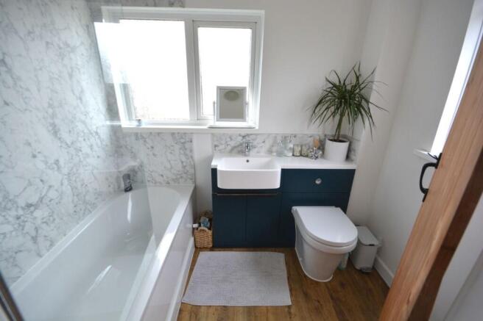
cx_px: 242
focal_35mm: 15
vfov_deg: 77.3
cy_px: 160
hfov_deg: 100.4
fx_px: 201
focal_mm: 10
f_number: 8
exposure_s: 1/3
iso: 400
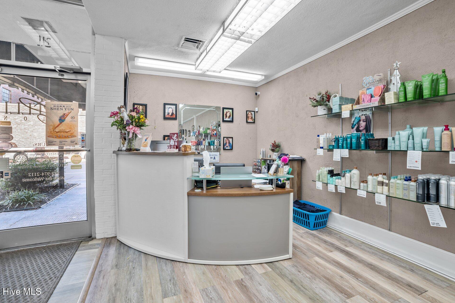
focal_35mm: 15
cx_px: 216
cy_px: 144
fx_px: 190
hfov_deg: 100.3
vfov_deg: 77.3
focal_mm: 14
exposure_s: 1/6
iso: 250
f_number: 8
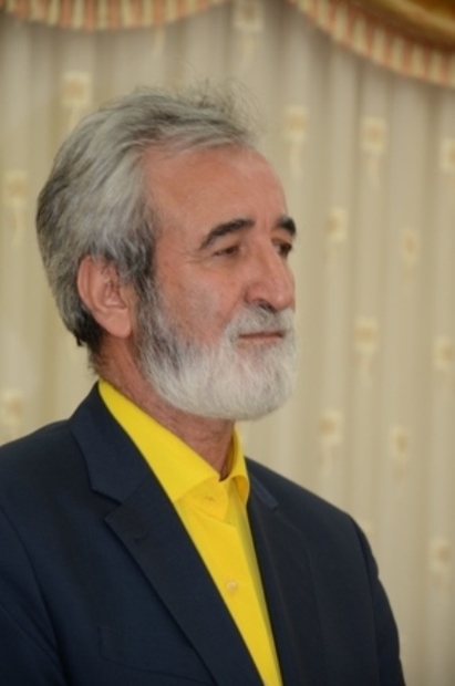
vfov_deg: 13.1
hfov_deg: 8.7
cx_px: 228
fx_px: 2997
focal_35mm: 158
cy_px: 343
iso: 100
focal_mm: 105
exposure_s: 1/10
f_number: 5.6
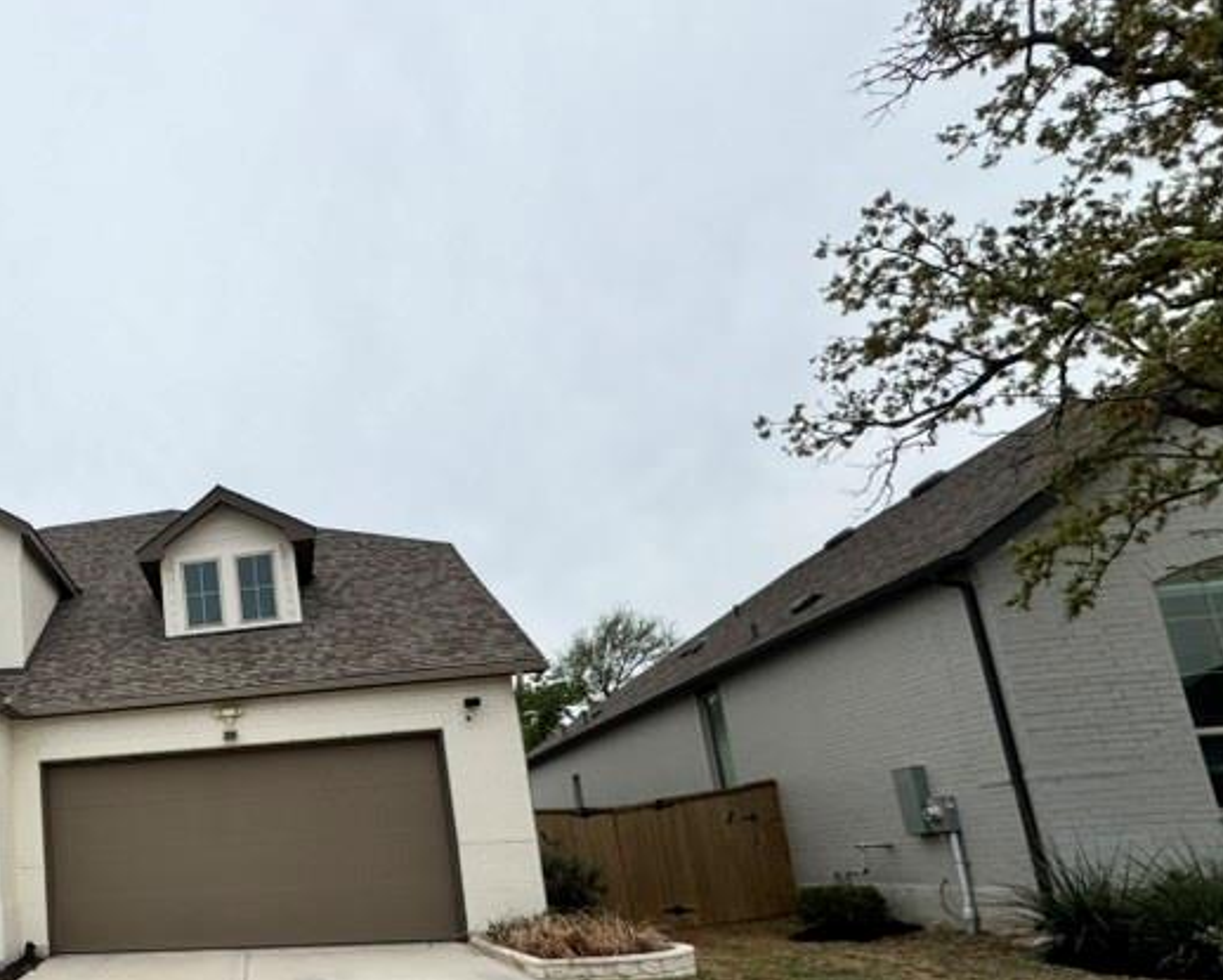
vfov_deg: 51.7
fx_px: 978
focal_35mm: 27
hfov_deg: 52.5
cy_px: 694
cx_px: 33
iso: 40
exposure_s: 1/340
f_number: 2.2
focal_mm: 2.22
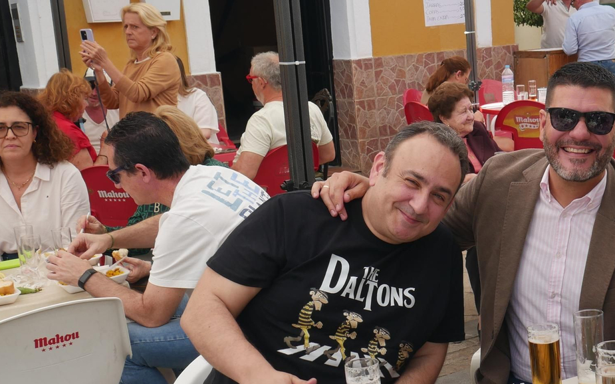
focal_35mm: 66
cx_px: 507
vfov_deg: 19.7
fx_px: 1106
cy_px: 235
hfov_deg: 30.2
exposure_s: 1/250
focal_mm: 18
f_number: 7.1
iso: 200
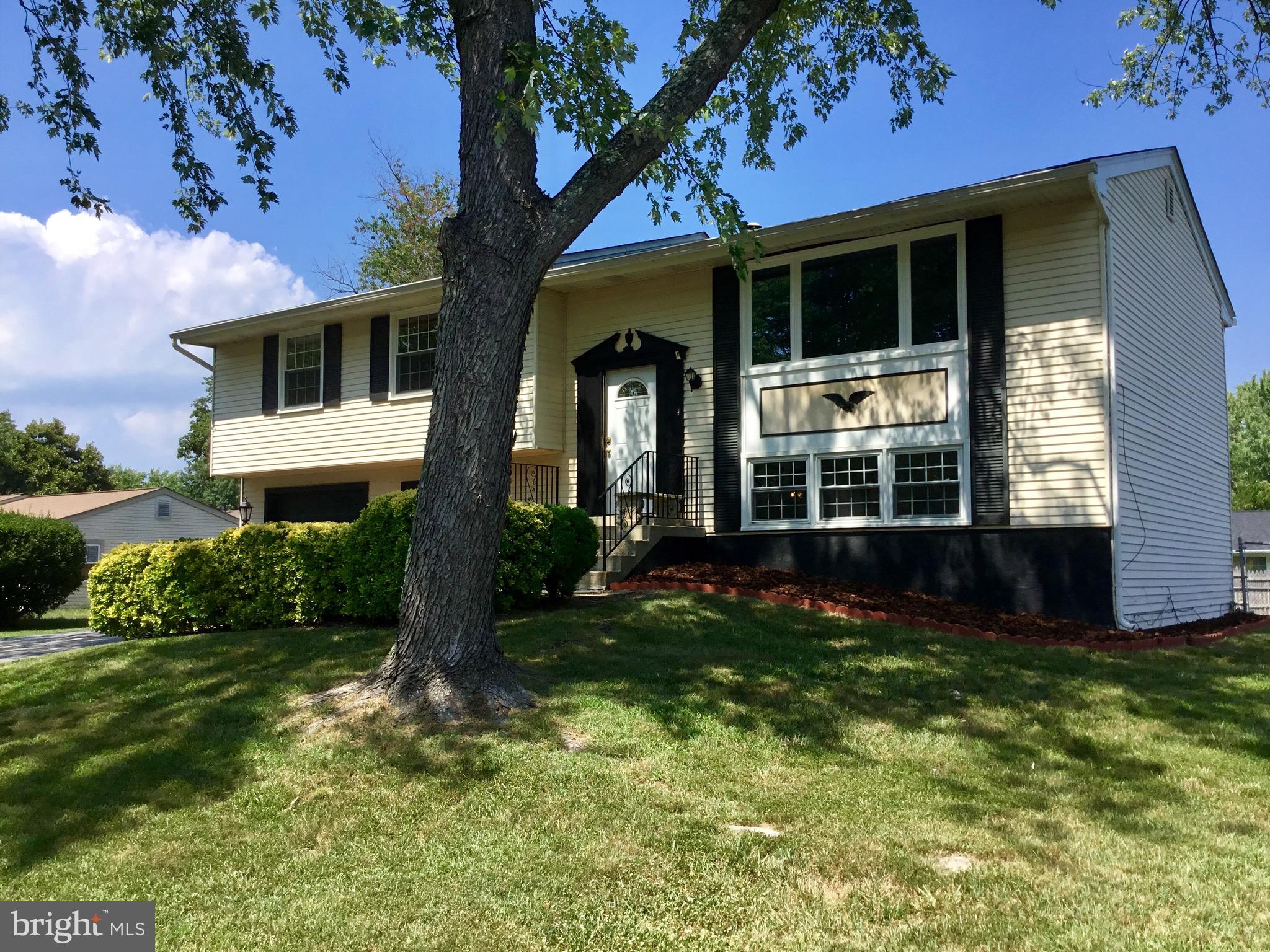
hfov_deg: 58.4
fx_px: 1137
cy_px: 476
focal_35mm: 31
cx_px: 635
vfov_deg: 45.4
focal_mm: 3.3
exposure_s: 1/1087
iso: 25
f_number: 2.4
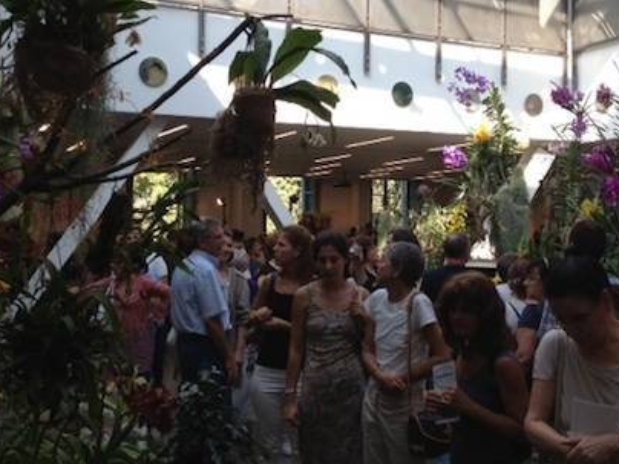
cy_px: 198
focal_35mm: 52
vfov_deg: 28.0
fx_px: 930
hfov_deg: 36.6
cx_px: 389
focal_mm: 4.28
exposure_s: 1/216
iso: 64
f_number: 2.4
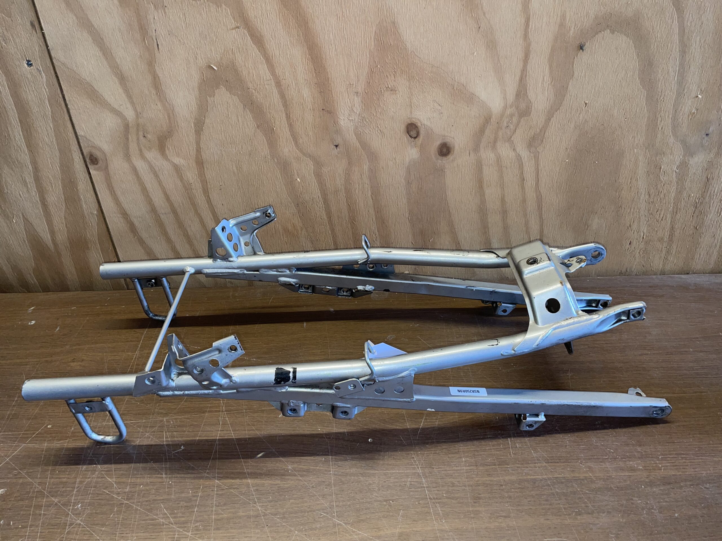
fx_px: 542
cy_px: 270
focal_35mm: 26
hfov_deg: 67.3
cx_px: 361
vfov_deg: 53.1
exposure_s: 1/33
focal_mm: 4.2
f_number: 1.6
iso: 32
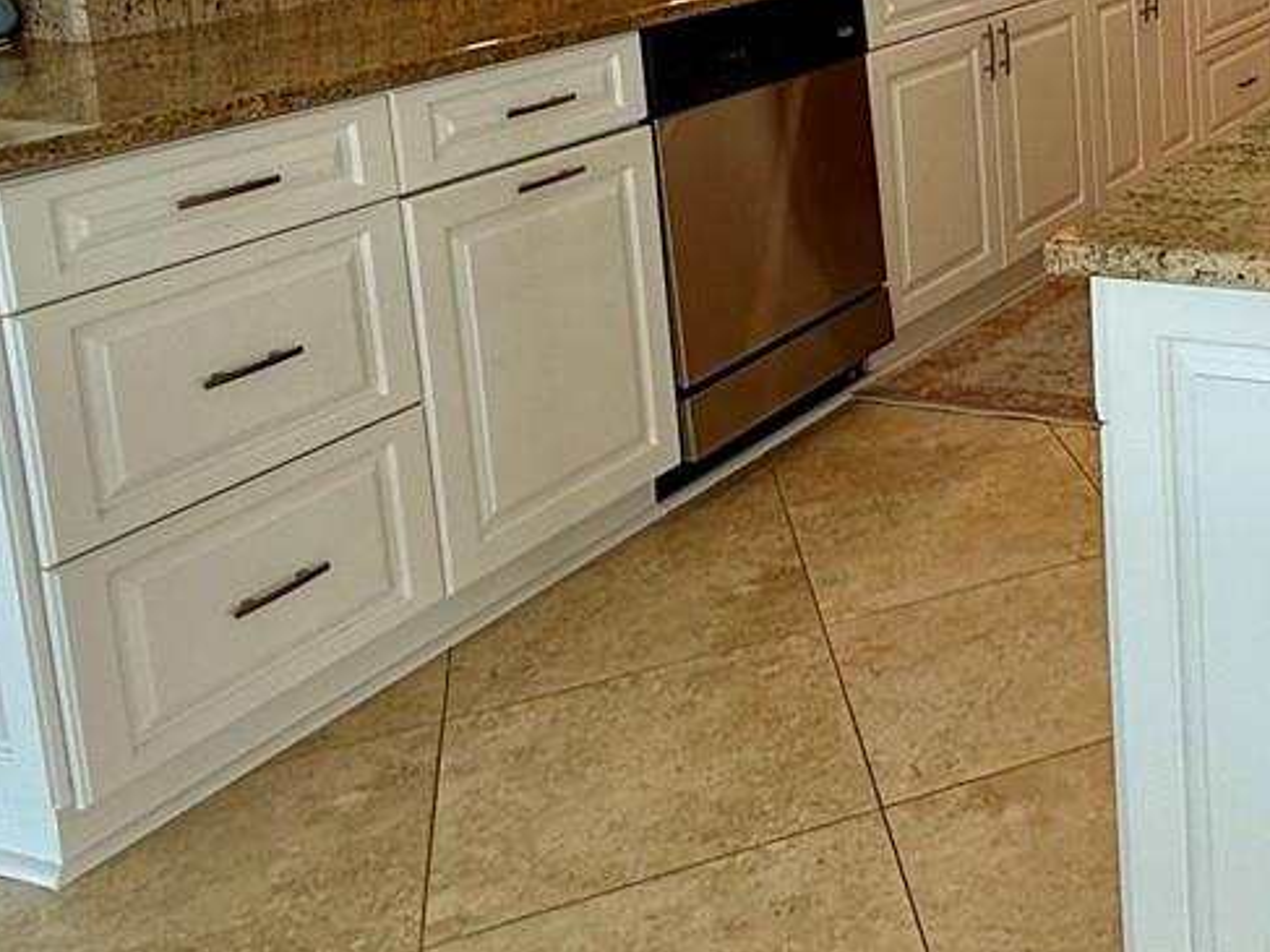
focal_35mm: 46
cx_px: 1481
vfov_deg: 29.4
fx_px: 1687
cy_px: -5
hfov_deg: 34.1
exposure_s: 1/120
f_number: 2.2
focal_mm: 2.22
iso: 64
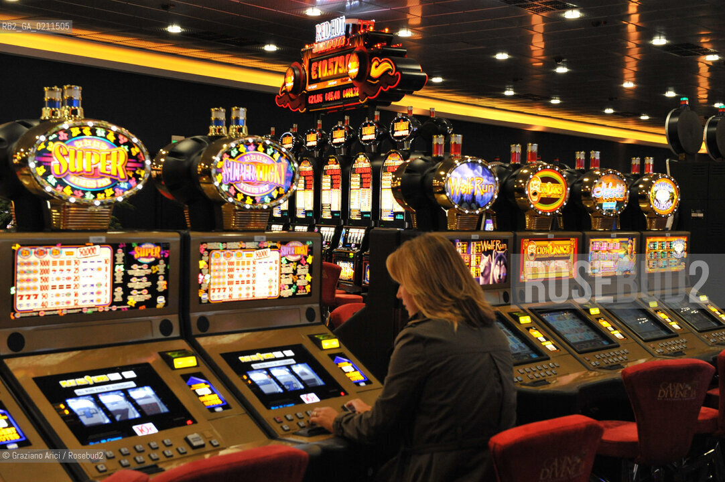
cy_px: 241
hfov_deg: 35.7
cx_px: 362
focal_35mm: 56
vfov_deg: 24.2
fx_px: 1127
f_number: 6.3
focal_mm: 56
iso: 3200
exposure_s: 1/60
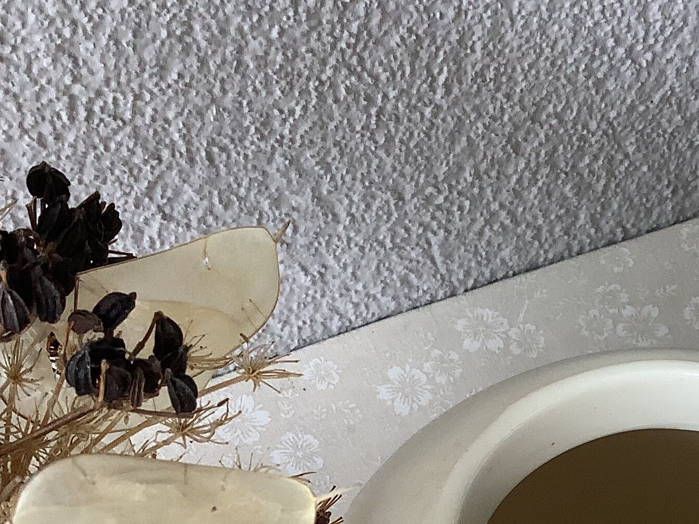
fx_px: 1515
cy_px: 583
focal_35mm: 75
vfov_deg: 18.8
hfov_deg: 25.2
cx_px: 623
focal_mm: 3.3
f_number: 2.4
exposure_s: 1/120
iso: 50
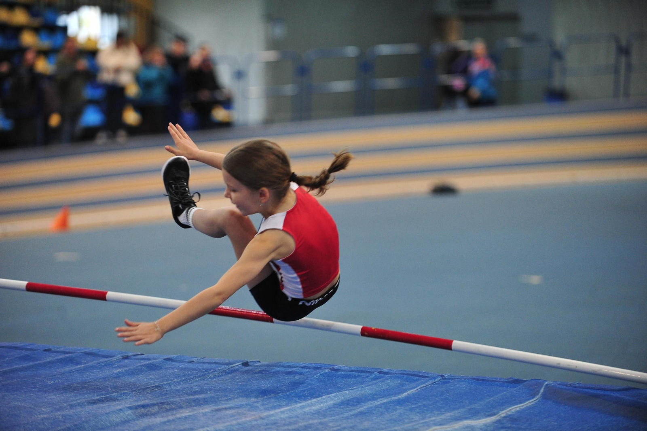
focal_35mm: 135
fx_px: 2425
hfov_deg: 15.2
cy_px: 216
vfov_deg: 10.1
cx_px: 324
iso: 3200
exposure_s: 1/500
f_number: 2.8
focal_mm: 135
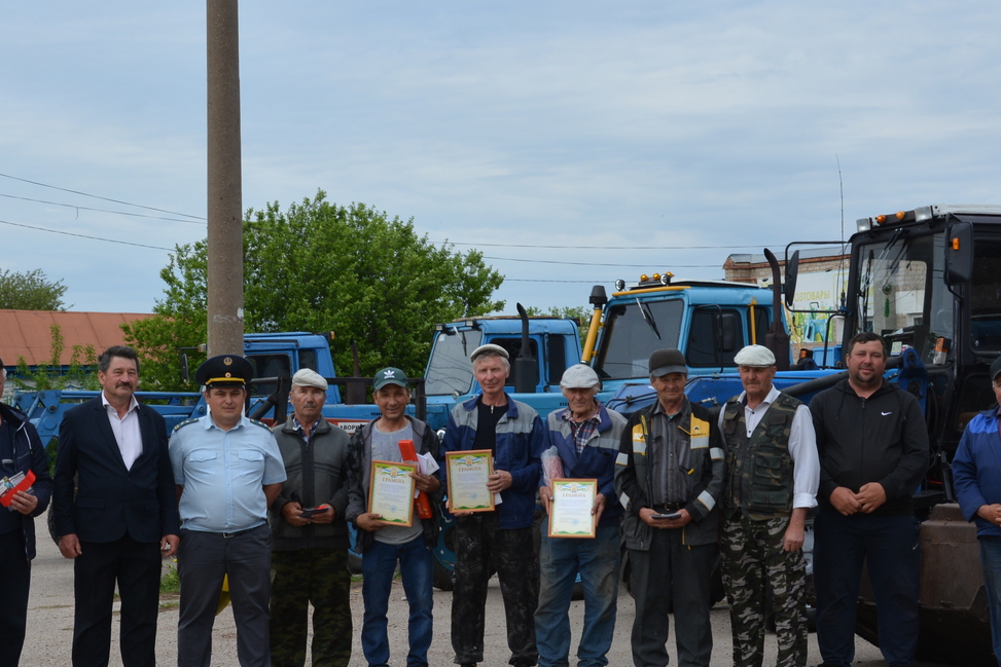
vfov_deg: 18.4
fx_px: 2058
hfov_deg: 27.3
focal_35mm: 74
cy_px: 460
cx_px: 479
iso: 200
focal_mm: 30
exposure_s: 1/250
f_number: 8
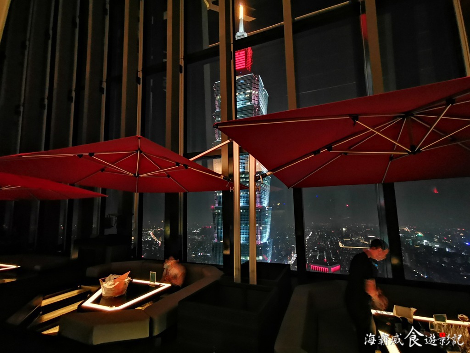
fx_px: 217
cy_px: 176
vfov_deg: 78.1
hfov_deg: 94.5
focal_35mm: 16
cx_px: 235
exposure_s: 5
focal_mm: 2.35
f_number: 2.2
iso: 1600
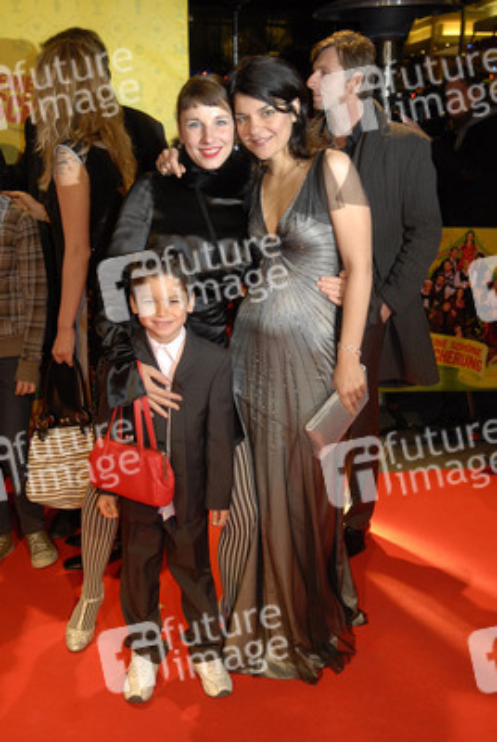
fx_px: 929
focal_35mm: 45
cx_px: 248
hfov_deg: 30.0
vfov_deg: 43.5
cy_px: 371
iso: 500
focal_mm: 30
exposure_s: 1/125
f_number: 3.5
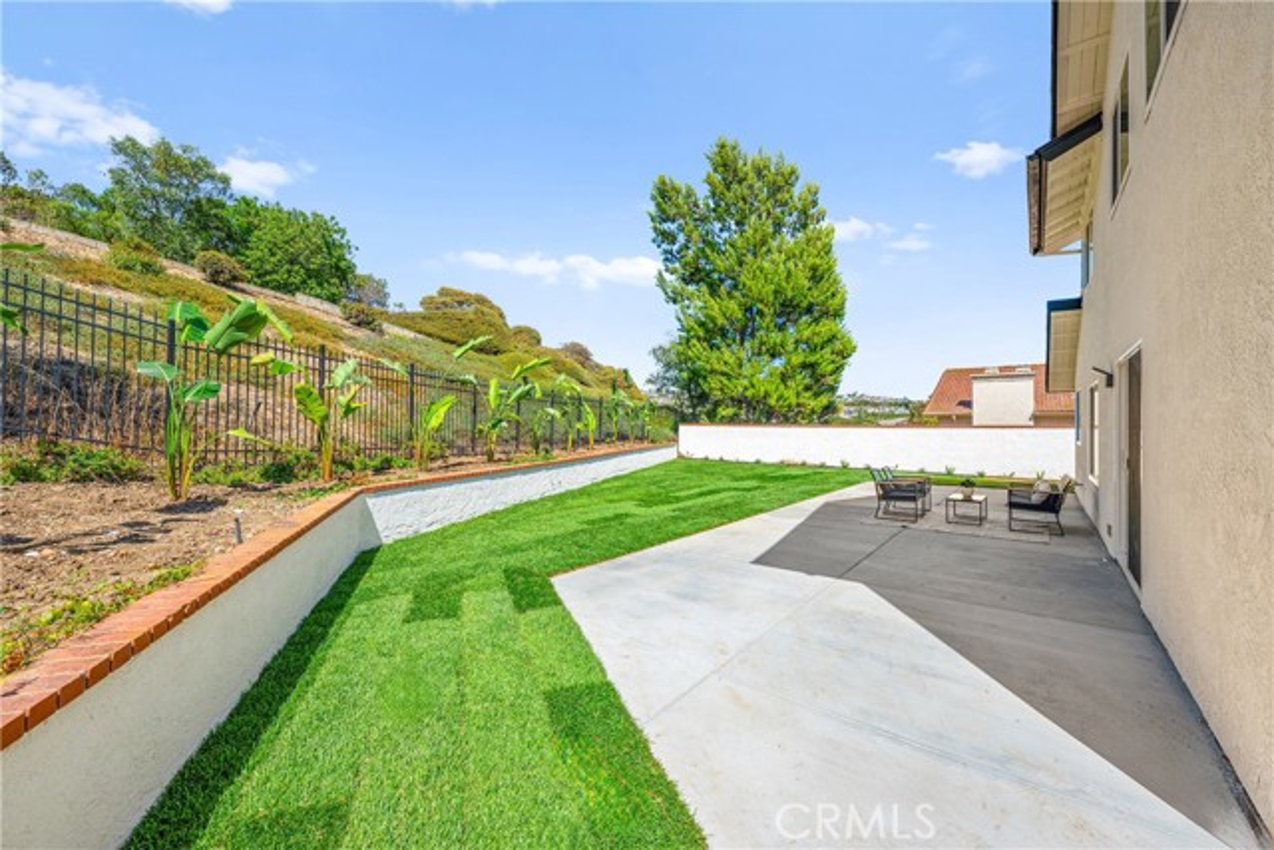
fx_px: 496
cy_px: 425
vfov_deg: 81.2
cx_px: 637
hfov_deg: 104.2
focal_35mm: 14
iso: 50
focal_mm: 14
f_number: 8
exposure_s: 1/200
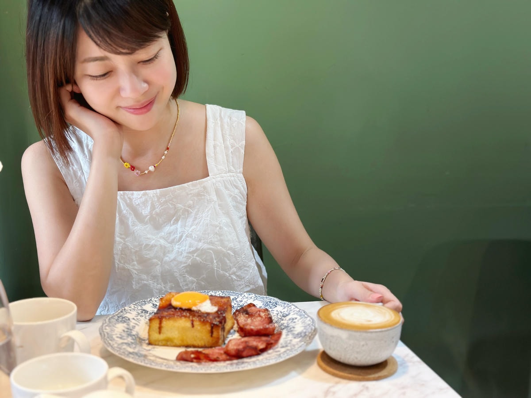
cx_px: 266
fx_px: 736
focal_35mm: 48
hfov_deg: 39.7
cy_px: 199
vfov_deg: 30.3
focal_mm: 6.86
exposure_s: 1/120
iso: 160
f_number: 1.78
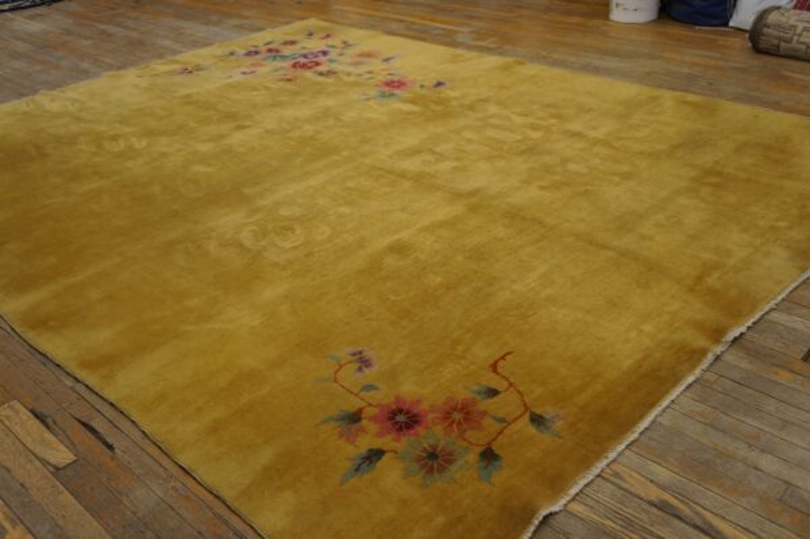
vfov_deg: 36.8
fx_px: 809
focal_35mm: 36
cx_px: 405
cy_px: 270
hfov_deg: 53.2
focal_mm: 24
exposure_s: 1/60
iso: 400
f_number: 4
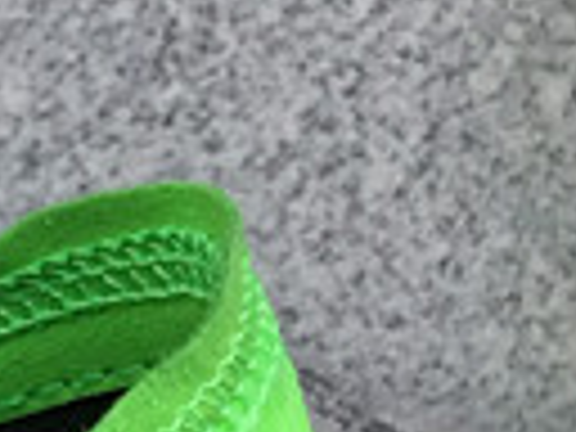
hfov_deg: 8.5
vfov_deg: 7.4
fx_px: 3228
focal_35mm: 194
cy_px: 783
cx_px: -1161
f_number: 2.4
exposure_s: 1/604
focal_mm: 3.3
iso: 25
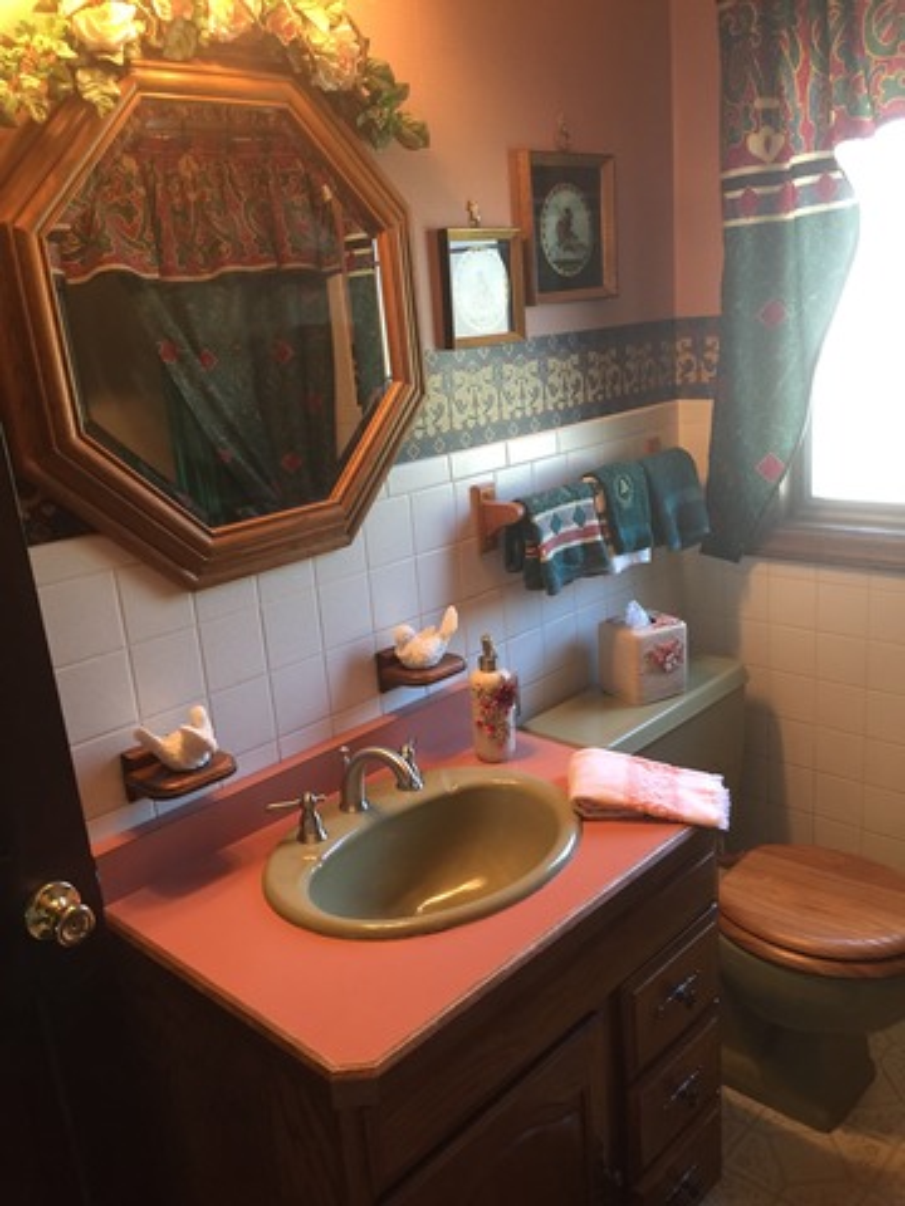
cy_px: 603
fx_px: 1011
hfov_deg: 48.2
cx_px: 452
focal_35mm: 29
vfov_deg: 61.7
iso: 125
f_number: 2.2
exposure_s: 1/30
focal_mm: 4.15
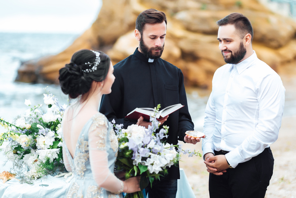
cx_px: 148
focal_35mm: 85
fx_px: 699
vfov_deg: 16.1
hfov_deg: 23.9
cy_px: 99
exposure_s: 1/2500
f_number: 2
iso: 500
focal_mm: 85
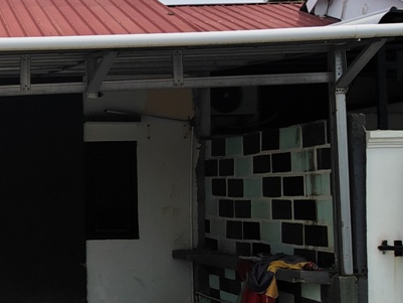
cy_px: 194
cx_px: -92
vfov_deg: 21.3
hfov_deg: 25.1
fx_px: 804
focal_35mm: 69
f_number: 1.8
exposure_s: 1/2700
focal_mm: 5.53
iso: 50
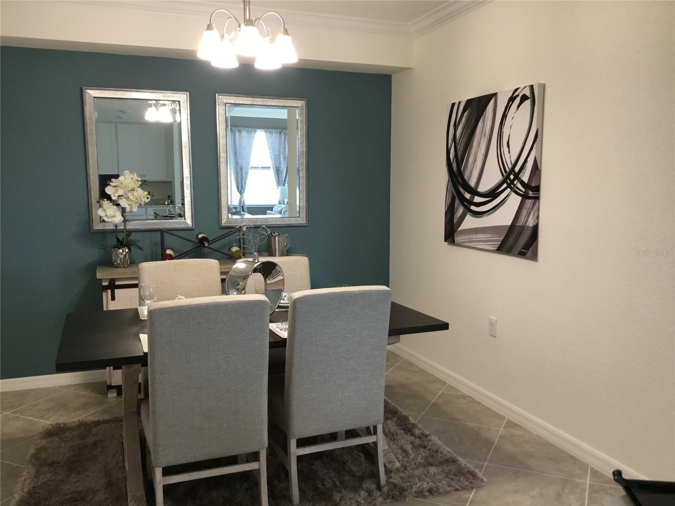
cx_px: 338
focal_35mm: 31
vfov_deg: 45.4
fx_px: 604
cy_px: 253
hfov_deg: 58.4
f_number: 2.4
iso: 80
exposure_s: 1/30
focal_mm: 3.3
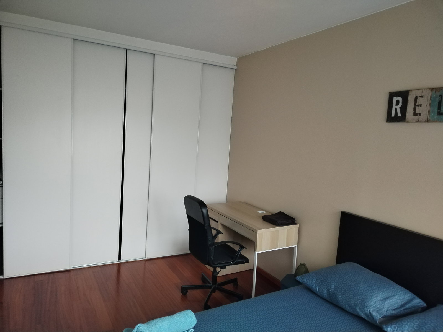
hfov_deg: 67.3
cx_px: 222
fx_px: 333
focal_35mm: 26
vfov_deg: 53.1
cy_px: 166
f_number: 1.8
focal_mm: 4.75
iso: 769
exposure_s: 1/25
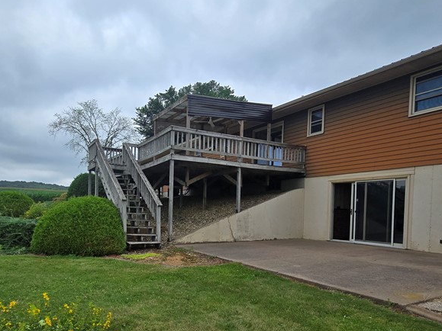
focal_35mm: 23
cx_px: 169
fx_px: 294
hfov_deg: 72.9
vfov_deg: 57.7
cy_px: 217
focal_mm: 2.2
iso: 64
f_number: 2.2
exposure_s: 1/2000
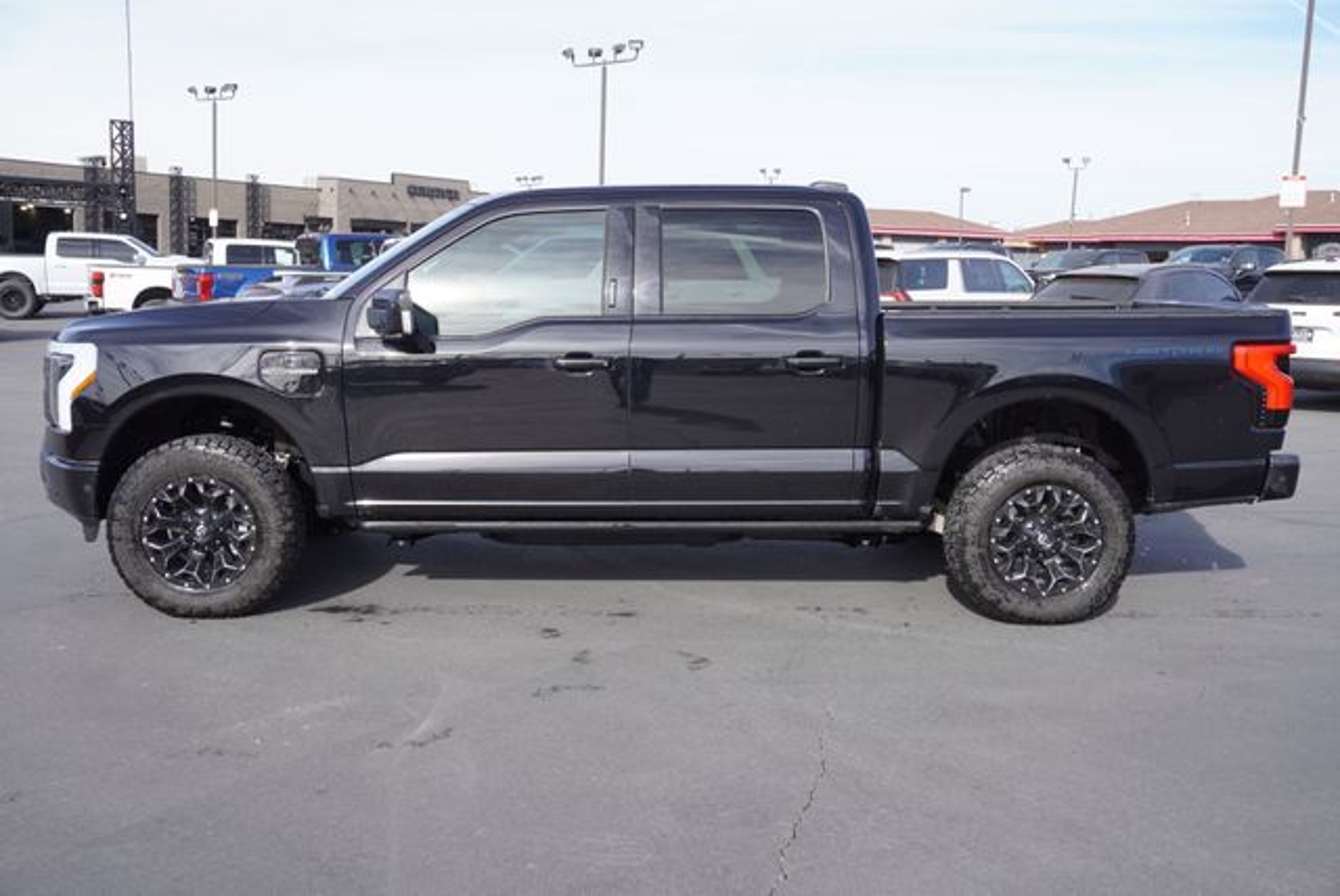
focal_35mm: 34
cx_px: 670
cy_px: 448
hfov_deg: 55.1
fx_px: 1285
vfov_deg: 38.4
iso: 100
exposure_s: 1/160
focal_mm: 23
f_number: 6.3
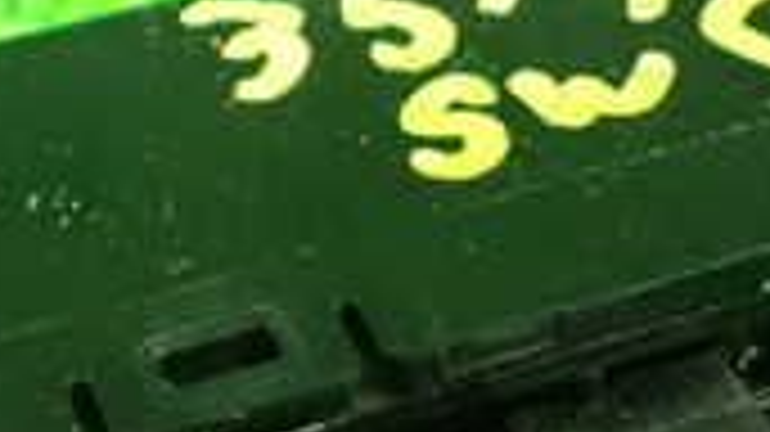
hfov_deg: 18.5
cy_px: 243
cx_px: 558
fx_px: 2347
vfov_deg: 10.5
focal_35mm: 115
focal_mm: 5.4
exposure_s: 1/25
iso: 1600
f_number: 2.3
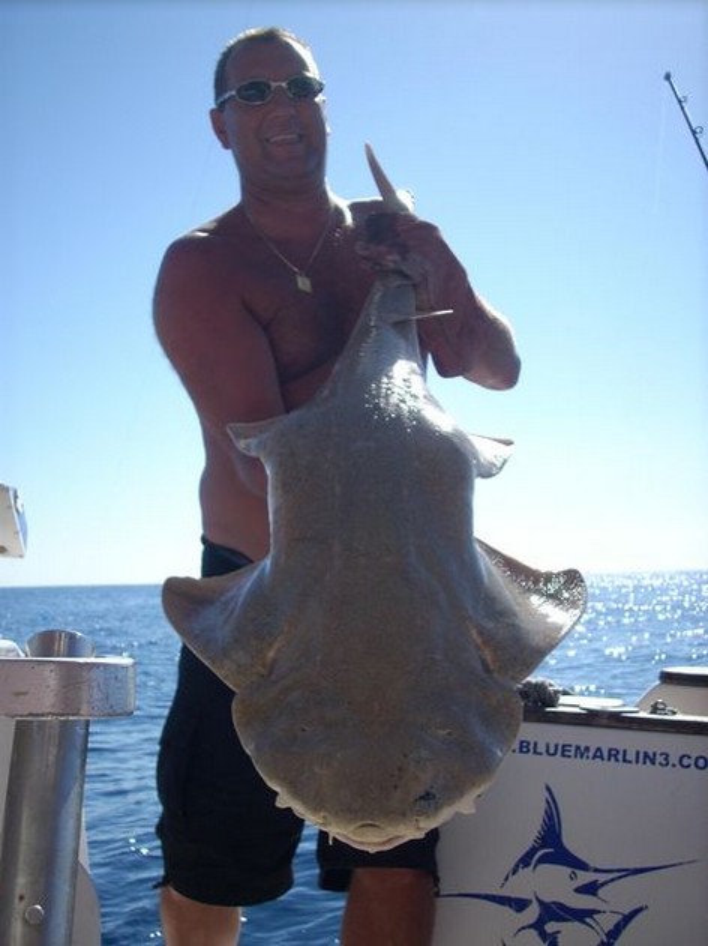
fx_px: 1255
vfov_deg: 41.3
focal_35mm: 46
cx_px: 354
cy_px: 473
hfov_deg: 31.5
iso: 64
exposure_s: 1/285
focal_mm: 7.6
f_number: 6.3
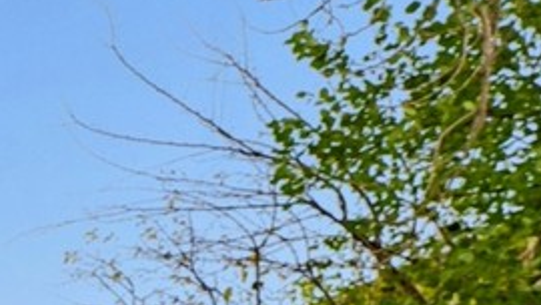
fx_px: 1621
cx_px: -1041
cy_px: 781
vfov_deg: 9.4
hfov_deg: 11.6
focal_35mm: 113
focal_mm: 18
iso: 100
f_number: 6.3
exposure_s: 1/200
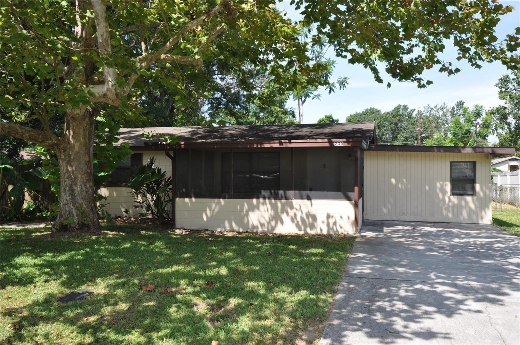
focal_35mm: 33
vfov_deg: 39.9
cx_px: 260
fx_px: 476
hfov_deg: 57.3
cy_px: 172
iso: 200
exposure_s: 1/250
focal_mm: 22
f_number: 8
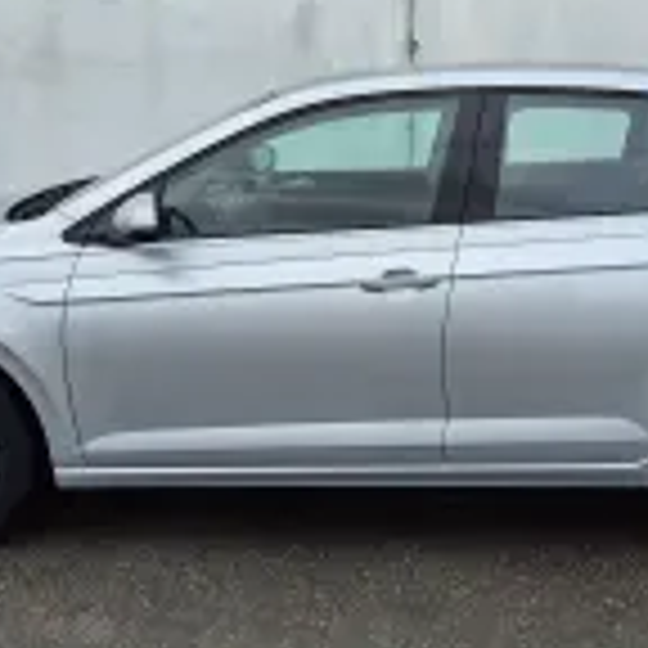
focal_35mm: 51
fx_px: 1080
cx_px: 405
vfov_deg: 33.3
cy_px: 270
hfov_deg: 33.2
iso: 25
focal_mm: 5.4
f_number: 1.8
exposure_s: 1/460
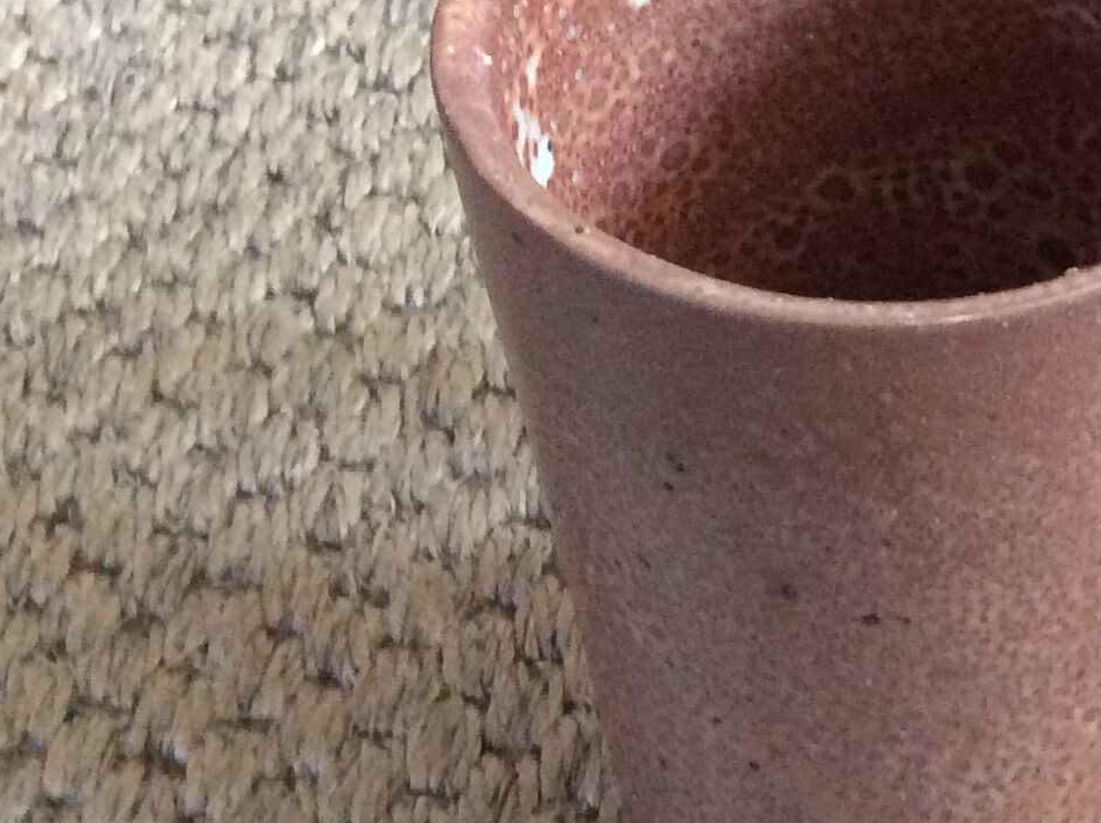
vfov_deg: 16.9
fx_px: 2763
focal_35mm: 87
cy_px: 454
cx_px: 1242
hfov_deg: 21.3
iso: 200
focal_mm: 3.3
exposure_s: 1/25
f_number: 2.4
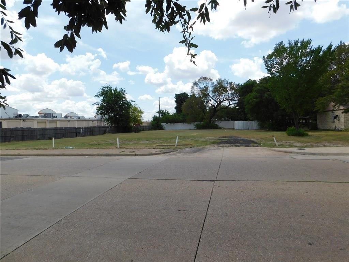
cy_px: 131
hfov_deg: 73.9
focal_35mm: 23
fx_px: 232
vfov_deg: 58.9
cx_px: 174
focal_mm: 4
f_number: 6
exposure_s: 1/400
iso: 125
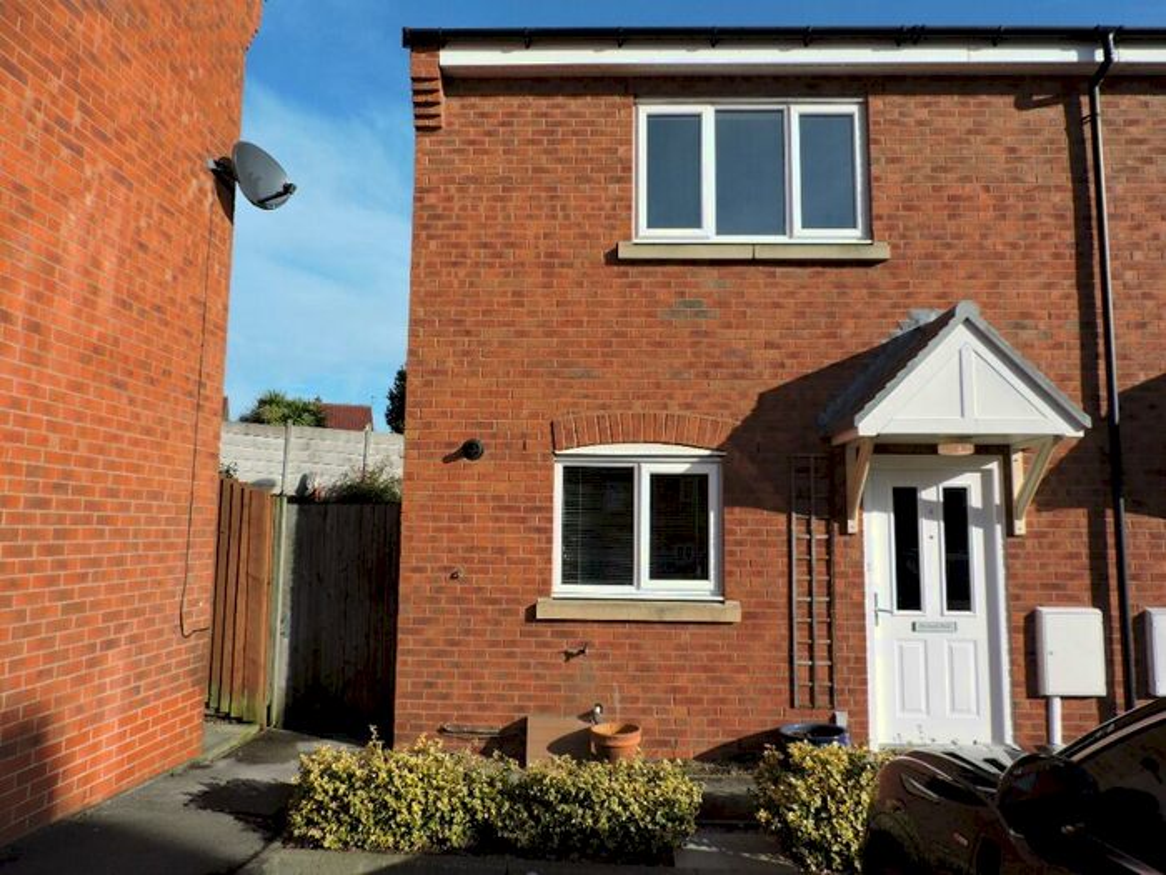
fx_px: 808
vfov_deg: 56.8
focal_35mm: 24
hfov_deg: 71.6
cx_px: 583
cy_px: 438
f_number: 3
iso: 100
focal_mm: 4.3
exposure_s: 1/1250
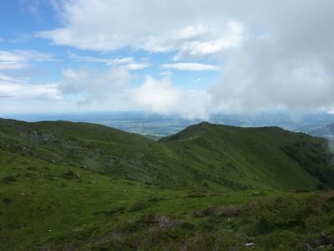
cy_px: 126
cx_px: 167
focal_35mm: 25
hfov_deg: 69.4
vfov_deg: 54.9
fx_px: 241
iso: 125
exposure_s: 1/500
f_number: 4.5
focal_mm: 4.1
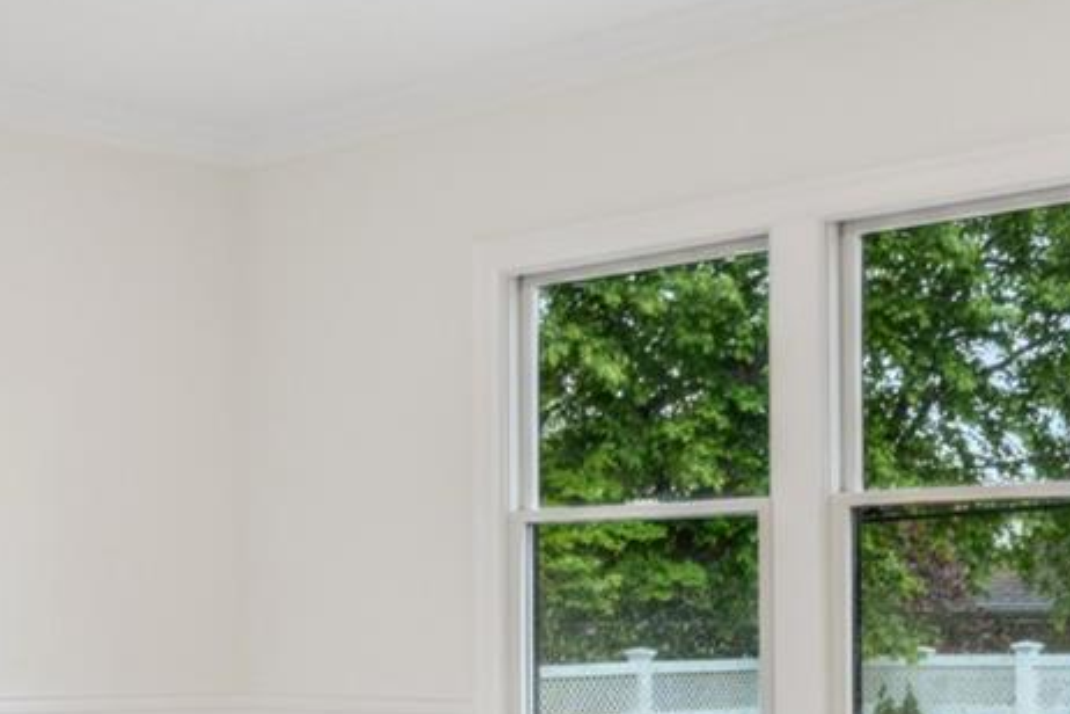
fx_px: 2110
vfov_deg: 18.9
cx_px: 287
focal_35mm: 71
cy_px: 622
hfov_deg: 28.1
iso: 160
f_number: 7.1
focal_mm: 16
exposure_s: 1/80
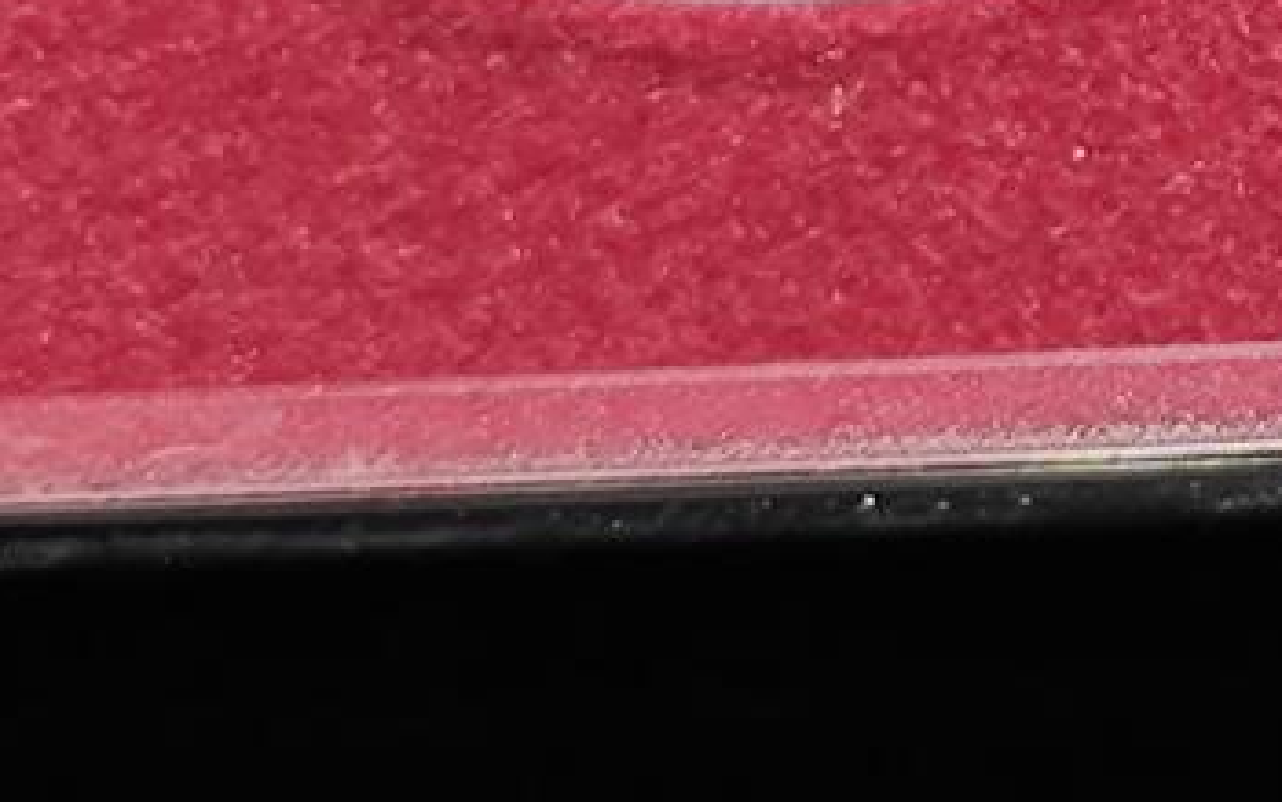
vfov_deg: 4.7
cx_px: 2201
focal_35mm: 271
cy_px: -992
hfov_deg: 7.5
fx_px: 9471
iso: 80
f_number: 1.6
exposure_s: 1/50
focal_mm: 5.84
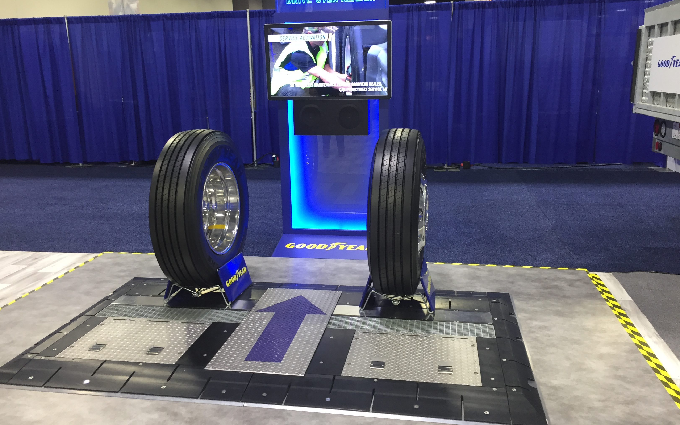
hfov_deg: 61.2
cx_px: 339
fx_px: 574
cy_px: 184
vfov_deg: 40.5
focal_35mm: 31
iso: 100
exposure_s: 1/30
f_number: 2.2
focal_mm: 4.15
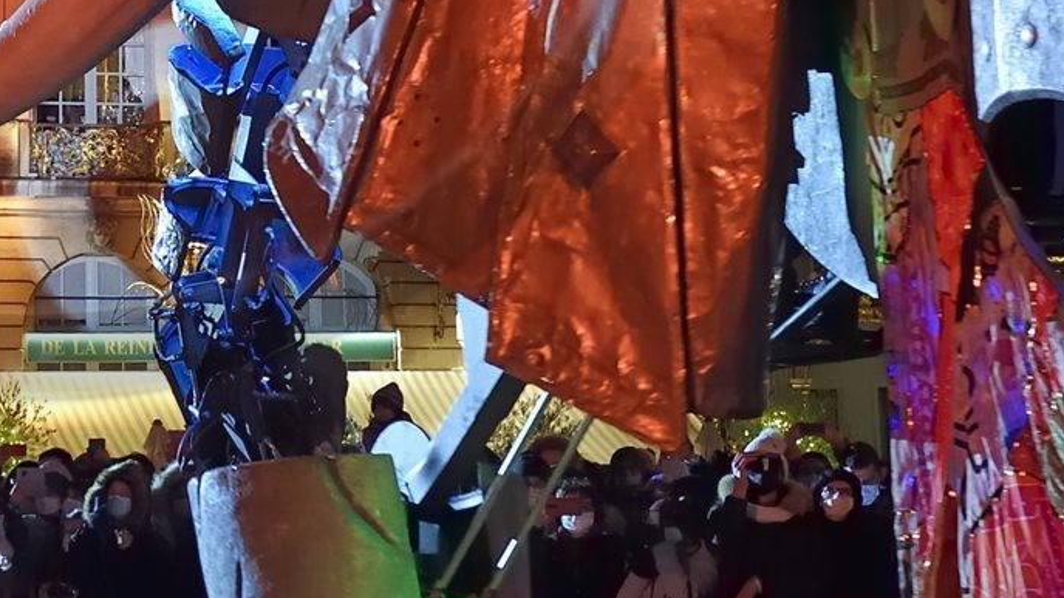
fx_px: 3301
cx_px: 32
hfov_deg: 17.9
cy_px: -324
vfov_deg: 10.0
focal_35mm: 117
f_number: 6.3
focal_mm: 32
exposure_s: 1/15
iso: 1600
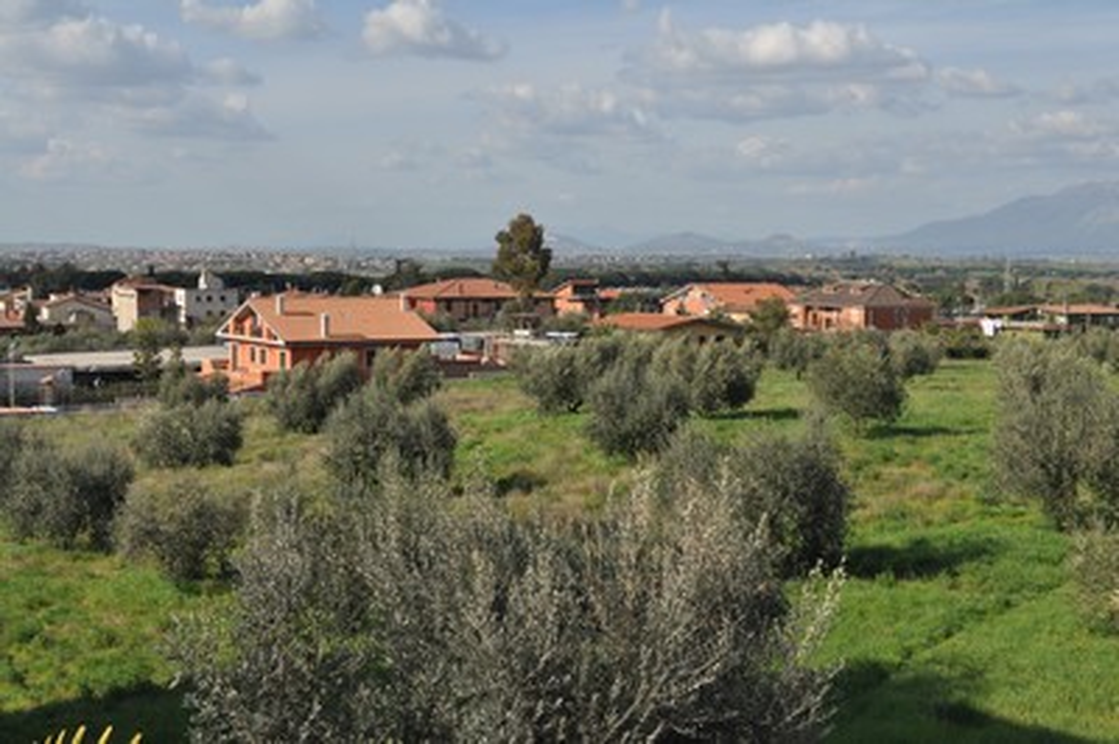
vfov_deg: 25.7
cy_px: 372
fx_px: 1630
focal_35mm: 52
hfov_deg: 37.9
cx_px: 560
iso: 400
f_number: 11
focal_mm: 35
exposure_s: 1/800
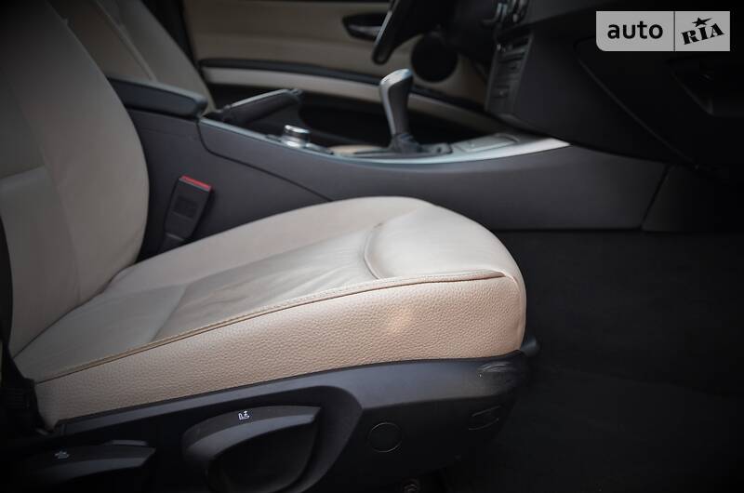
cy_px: 246
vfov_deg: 35.3
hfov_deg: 51.4
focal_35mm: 38
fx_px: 773
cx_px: 372
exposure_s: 1/200
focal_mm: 25
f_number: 4
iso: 200
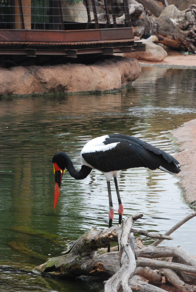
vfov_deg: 9.1
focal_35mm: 225
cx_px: 98
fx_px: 1832
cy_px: 146
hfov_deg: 6.1
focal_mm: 150
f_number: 25
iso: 1600
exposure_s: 1/160
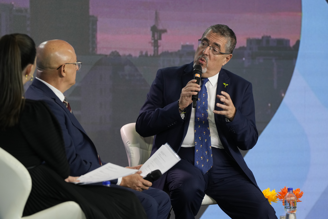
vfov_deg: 5.8
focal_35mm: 238
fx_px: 2168
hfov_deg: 8.7
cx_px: 164
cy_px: 110
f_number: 6.3
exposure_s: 1/250
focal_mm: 238
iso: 1250
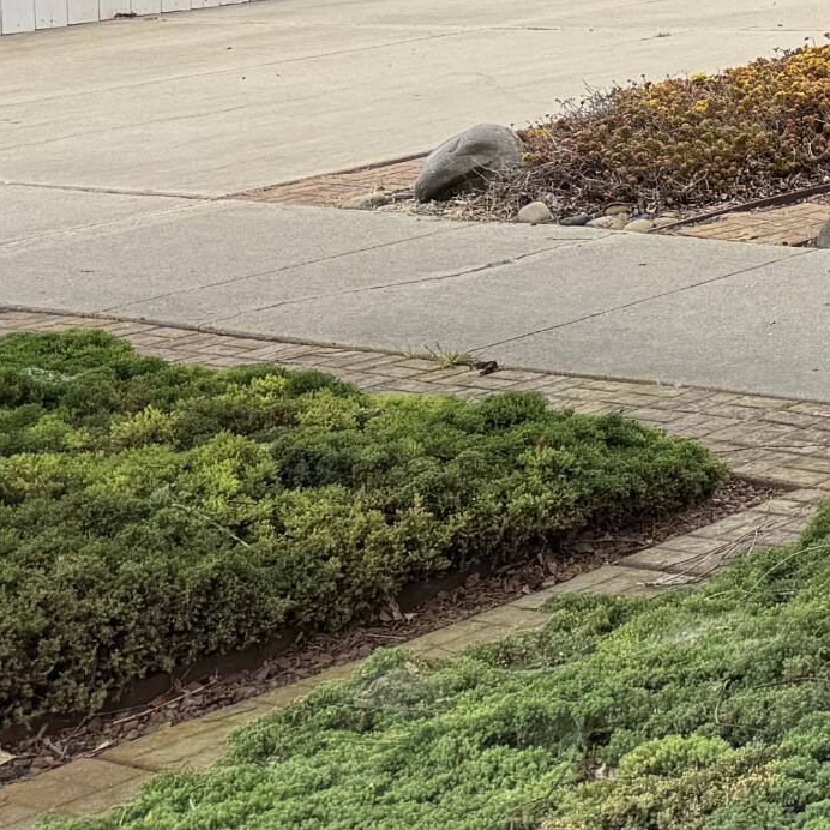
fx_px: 2496
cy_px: -188
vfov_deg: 17.9
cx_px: 1709
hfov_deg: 15.0
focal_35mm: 92
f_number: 1.78
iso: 80
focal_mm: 6.76
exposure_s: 1/2710
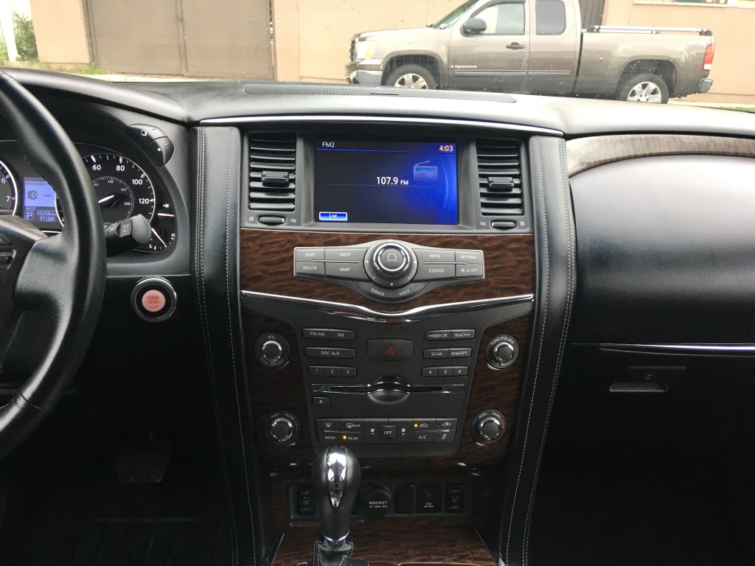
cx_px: 378
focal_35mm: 29
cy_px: 283
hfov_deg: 61.7
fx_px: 633
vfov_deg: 48.2
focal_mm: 4.15
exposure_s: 1/30
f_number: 2.2
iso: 40
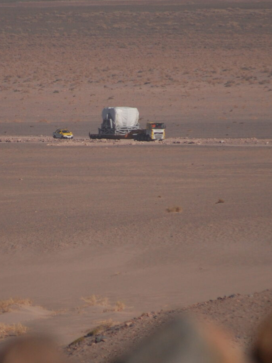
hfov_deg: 2.0
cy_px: 247
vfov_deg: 2.6
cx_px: 99
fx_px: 7983
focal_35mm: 762
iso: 400
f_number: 5.6
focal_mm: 300
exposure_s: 1/4000
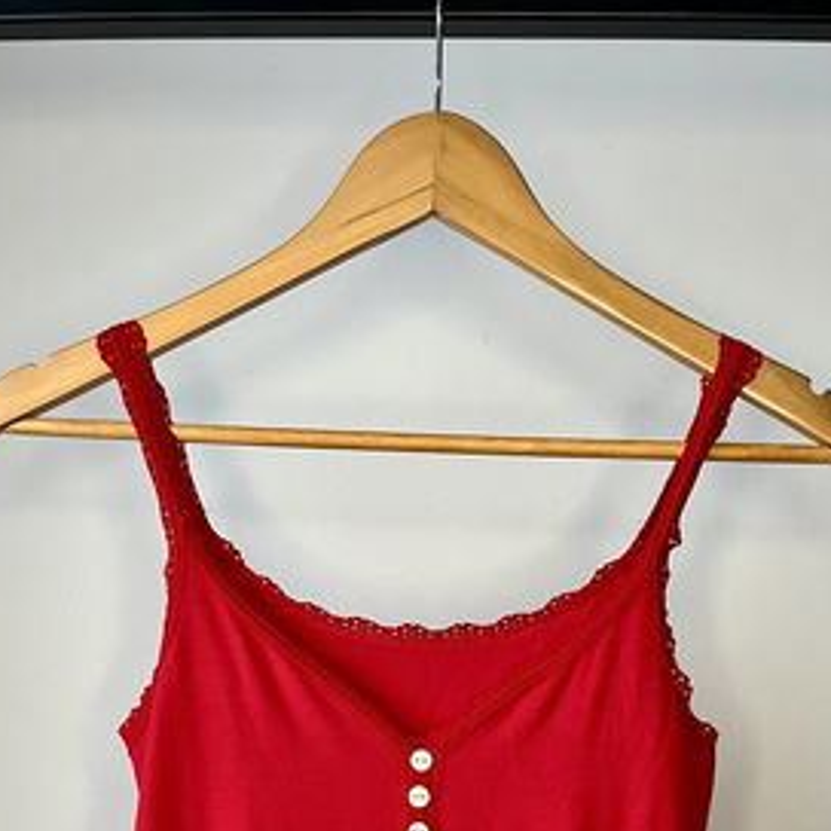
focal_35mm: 45
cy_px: 793
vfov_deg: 34.8
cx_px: 425
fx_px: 1222
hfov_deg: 37.6
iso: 250
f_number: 1.6
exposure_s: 1/60
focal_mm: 5.1
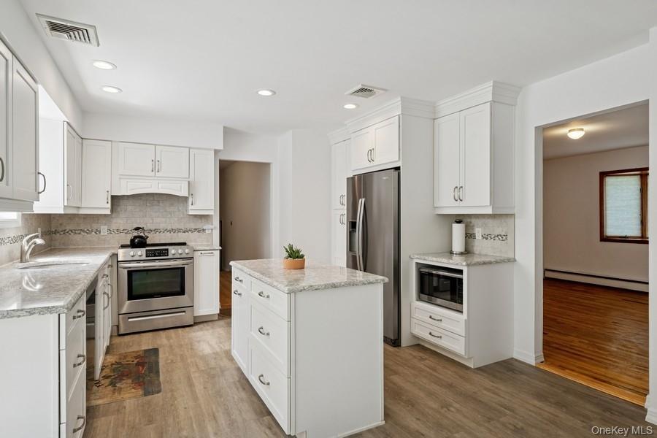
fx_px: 356
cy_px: 219
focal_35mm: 20
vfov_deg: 63.2
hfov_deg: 85.4
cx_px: 328
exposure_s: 1/250
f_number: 8
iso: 400
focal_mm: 19.5
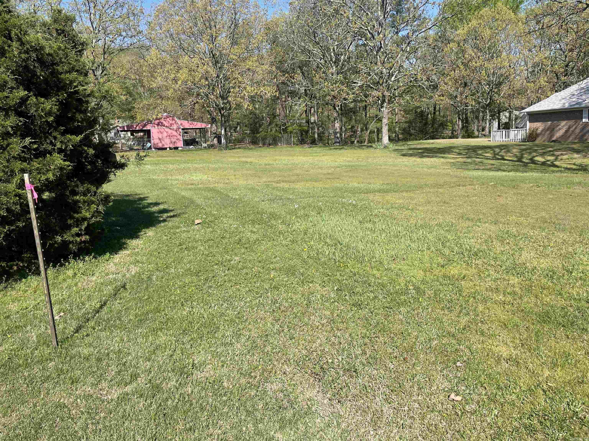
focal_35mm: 26
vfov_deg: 53.1
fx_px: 442
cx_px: 294
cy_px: 220
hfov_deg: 67.3
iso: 32
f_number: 1.6
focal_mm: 4.2
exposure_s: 1/2398
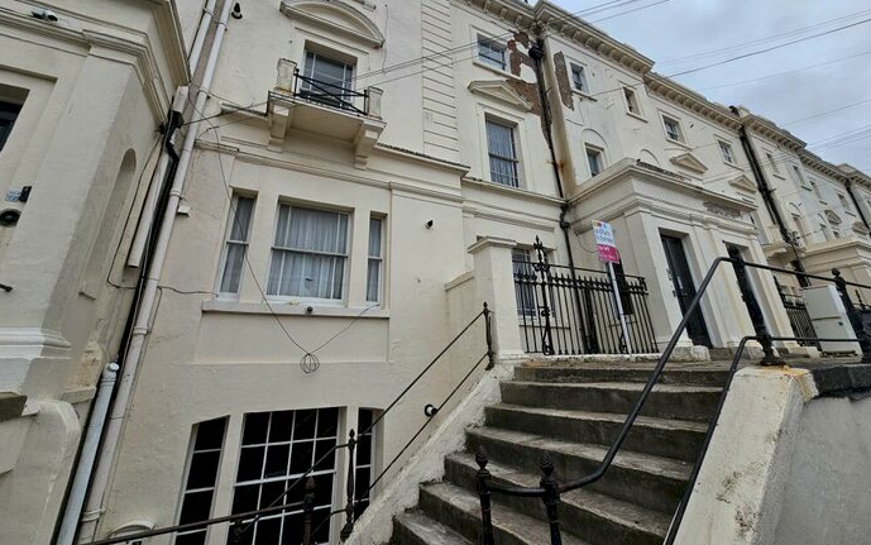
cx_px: 439
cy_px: 228
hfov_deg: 105.3
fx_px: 332
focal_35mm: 14
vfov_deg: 78.1
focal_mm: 2.2
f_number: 2.2
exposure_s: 1/2016
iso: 50
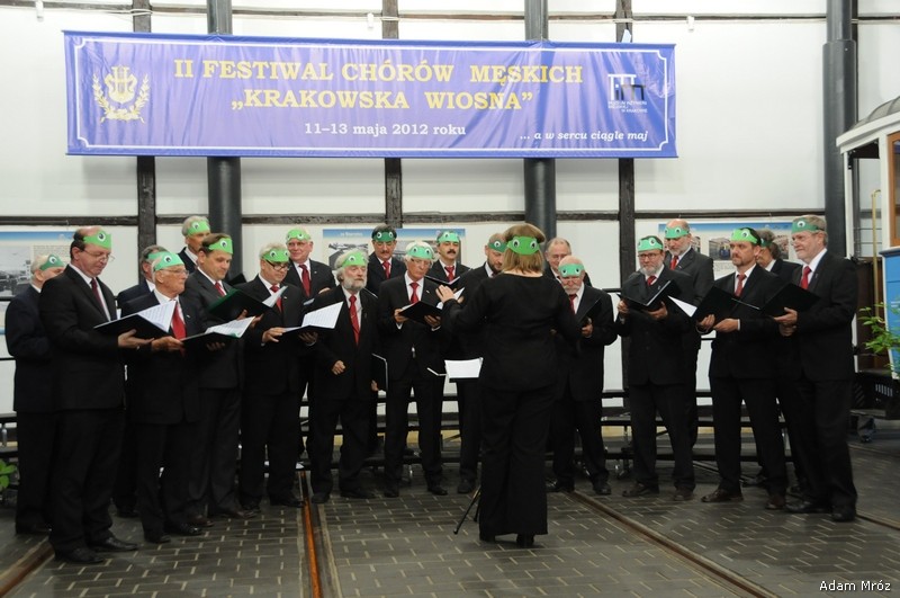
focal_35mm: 48
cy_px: 299
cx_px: 450
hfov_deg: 41.2
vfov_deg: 28.0
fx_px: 1198
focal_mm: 32
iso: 1000
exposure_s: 1/20
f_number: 5.6
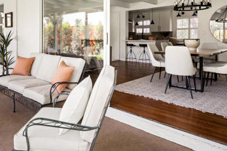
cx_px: 91
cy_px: 44
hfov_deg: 64.9
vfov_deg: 45.3
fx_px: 177
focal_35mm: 28
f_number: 10
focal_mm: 16
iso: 250
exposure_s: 1/200
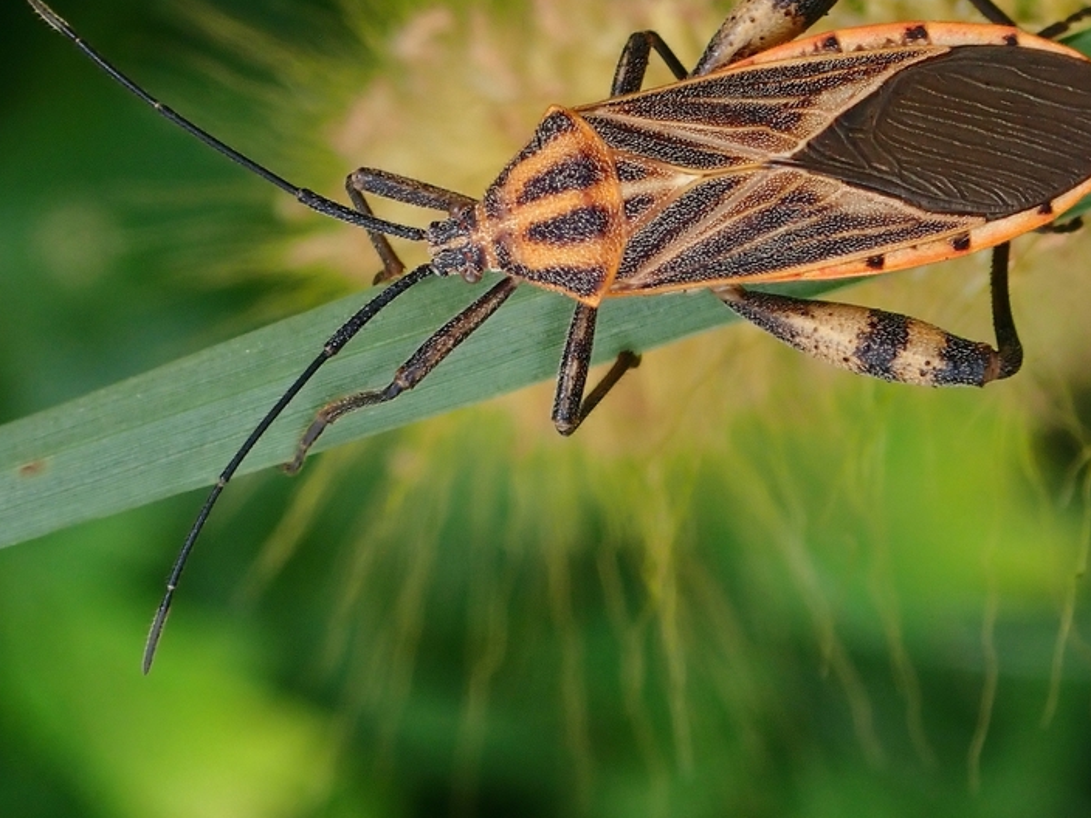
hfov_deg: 12.2
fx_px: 5106
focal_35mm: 162
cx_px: 575
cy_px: 224
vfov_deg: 9.2
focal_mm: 18
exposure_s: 1/250
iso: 200
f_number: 6.3
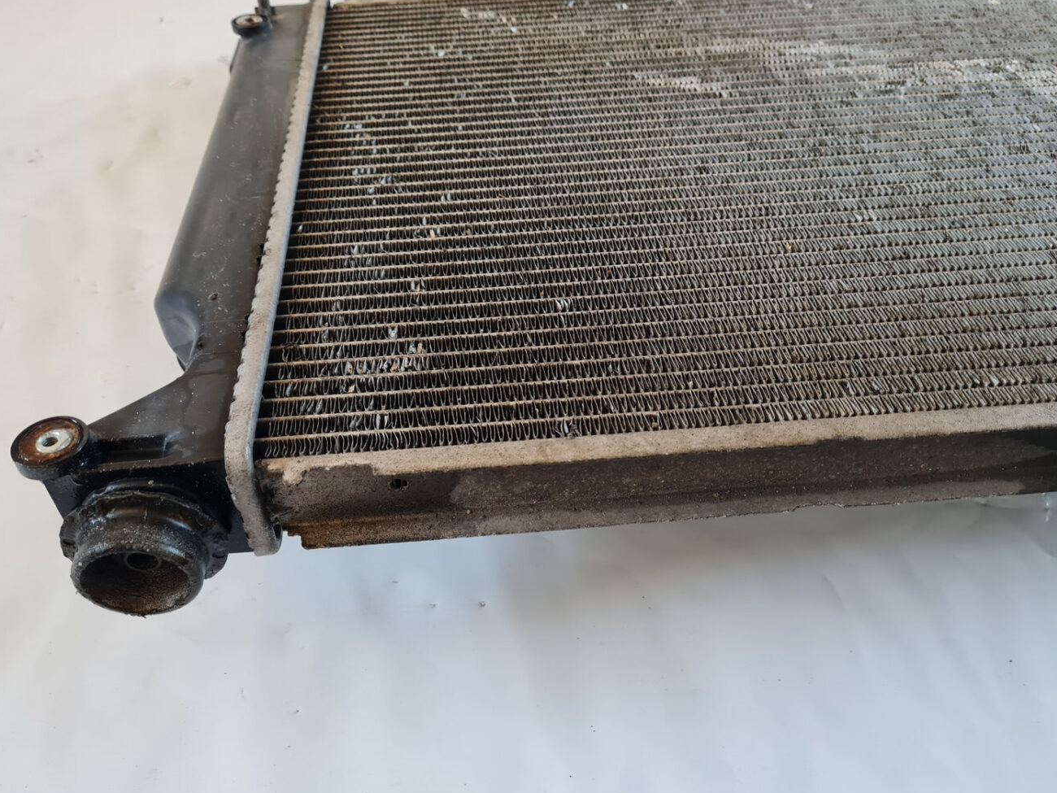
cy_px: 385
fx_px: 855
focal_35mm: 28
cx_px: 501
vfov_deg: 49.7
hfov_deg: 63.4
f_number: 1.8
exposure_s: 1/50
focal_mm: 5.4
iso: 320
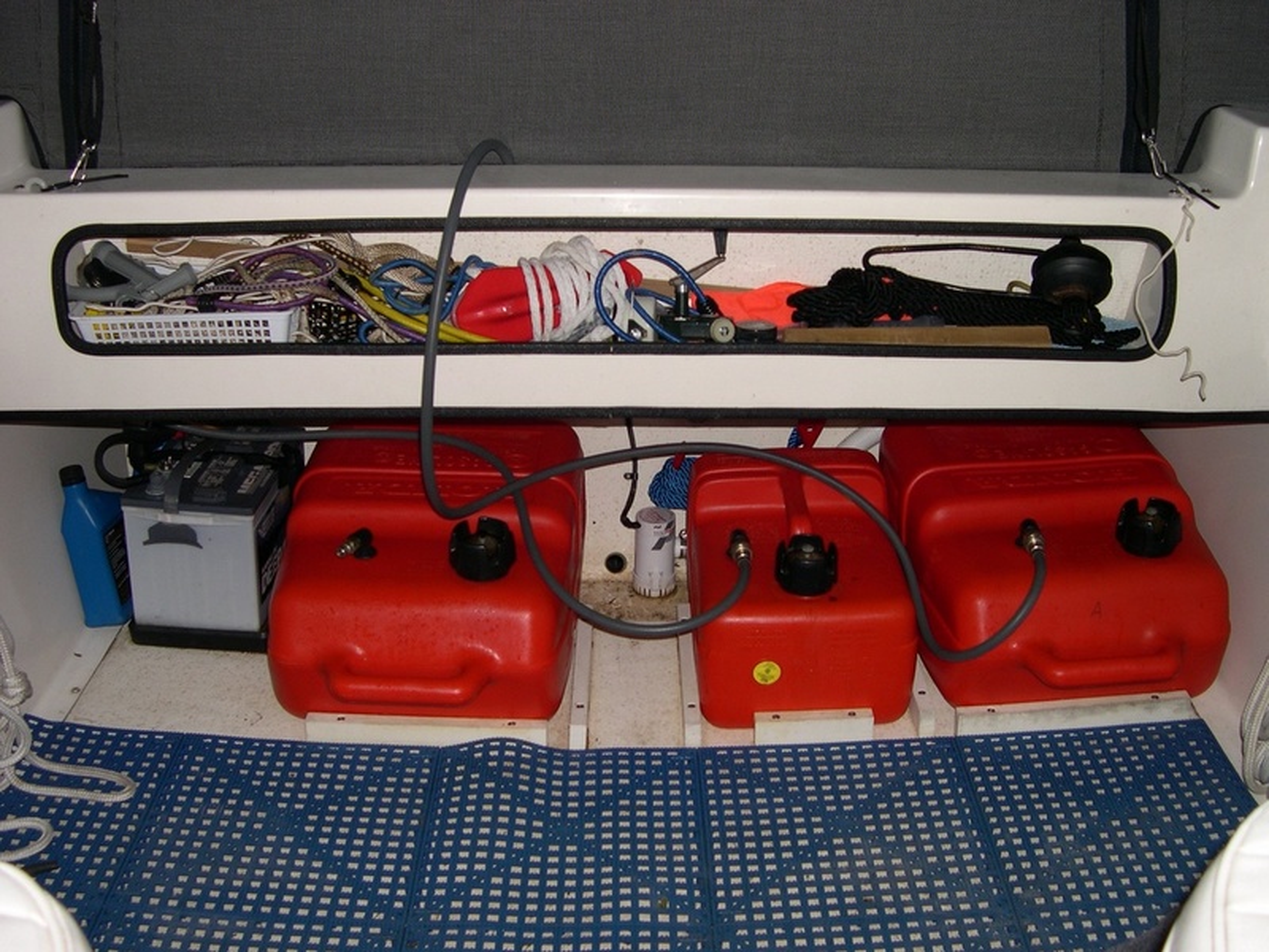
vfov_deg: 37.7
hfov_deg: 49.0
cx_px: 634
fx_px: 1393
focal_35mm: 38
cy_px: 476
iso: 100
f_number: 2.8
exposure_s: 1/60
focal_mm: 8
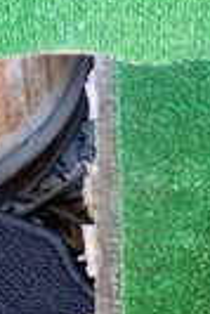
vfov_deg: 14.4
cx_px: 691
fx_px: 1230
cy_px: 288
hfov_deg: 8.0
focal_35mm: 141
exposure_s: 1/40
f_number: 2.3
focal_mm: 5.4
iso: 200
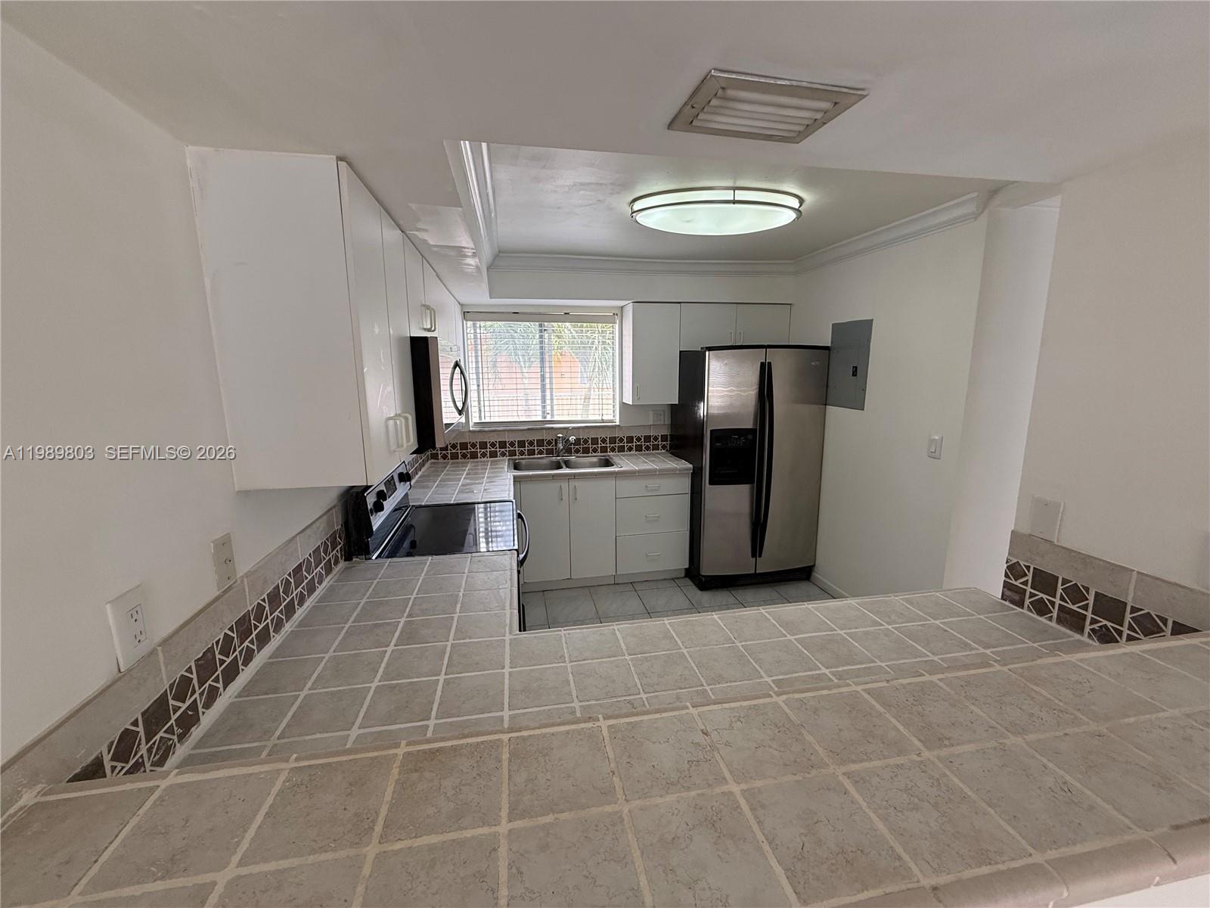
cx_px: 605
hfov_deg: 102.1
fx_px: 489
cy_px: 454
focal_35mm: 14
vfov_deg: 85.7
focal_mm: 2.22
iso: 160
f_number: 2.2
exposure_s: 1/120
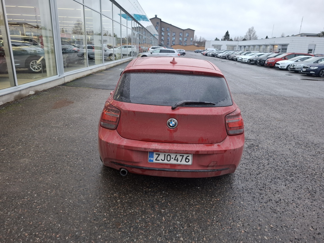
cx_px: 162
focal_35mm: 23
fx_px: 215
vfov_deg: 58.9
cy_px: 122
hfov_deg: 73.9
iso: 125
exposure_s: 1/100
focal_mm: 5.54
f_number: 1.8
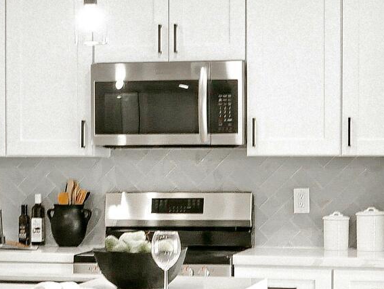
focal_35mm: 127
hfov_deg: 15.4
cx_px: 102
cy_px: 208
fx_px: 1410
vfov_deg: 11.7
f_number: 3.5
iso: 200
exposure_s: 1/60
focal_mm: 12
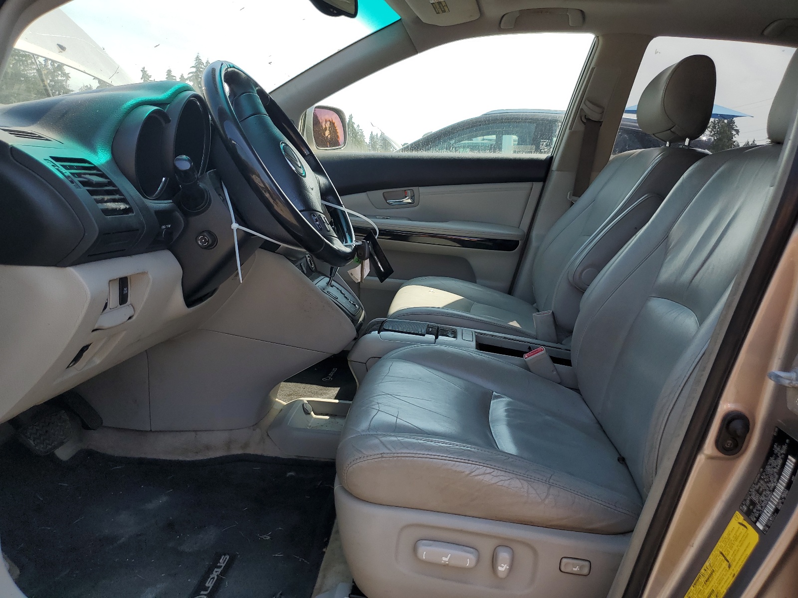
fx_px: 599
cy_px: 299
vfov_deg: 53.1
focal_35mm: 26
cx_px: 399
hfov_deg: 67.3
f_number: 1.5
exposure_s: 1/1111
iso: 50
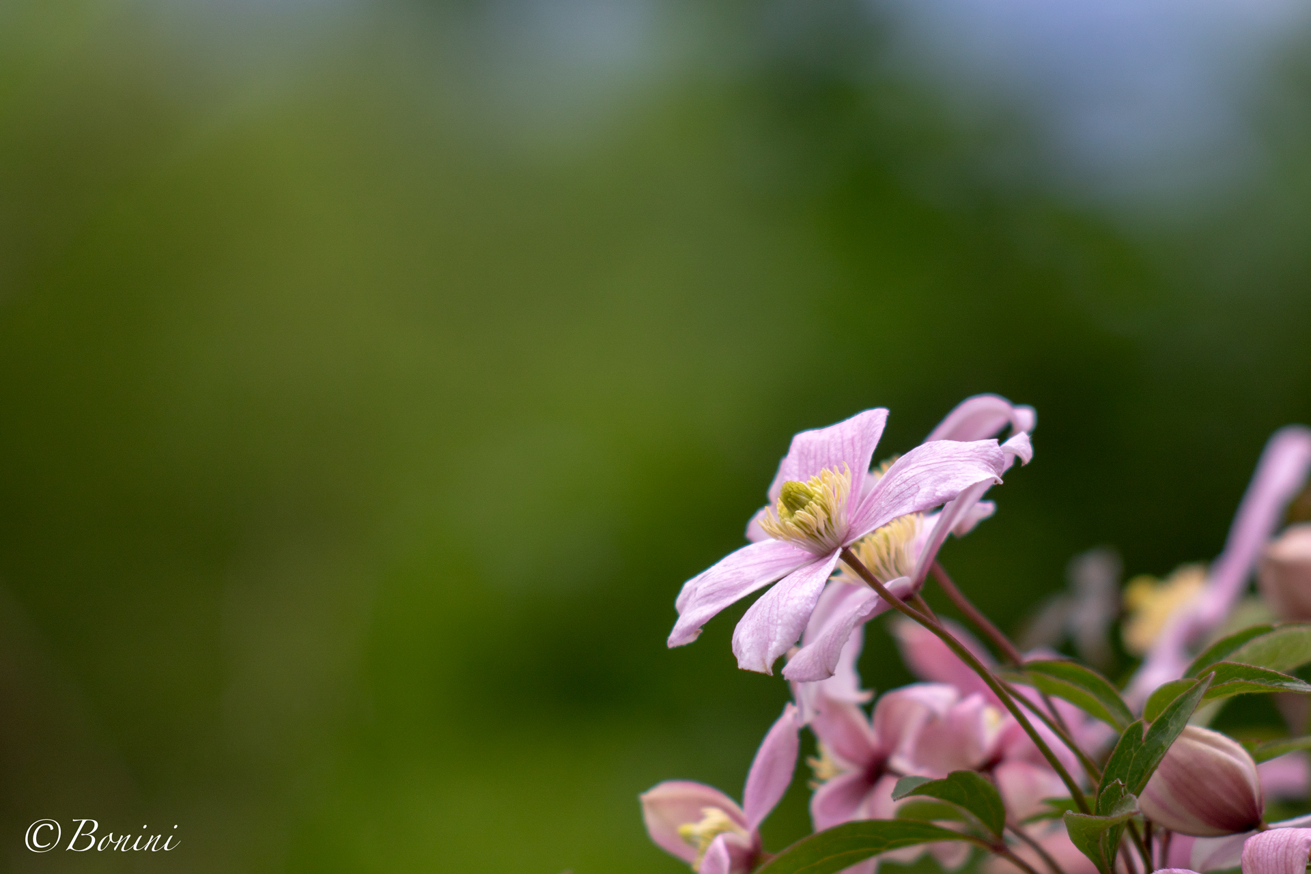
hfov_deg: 29.9
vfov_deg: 20.2
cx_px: 656
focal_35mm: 68
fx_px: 2458
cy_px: 437
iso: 200
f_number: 1.4
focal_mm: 45
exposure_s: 1/250
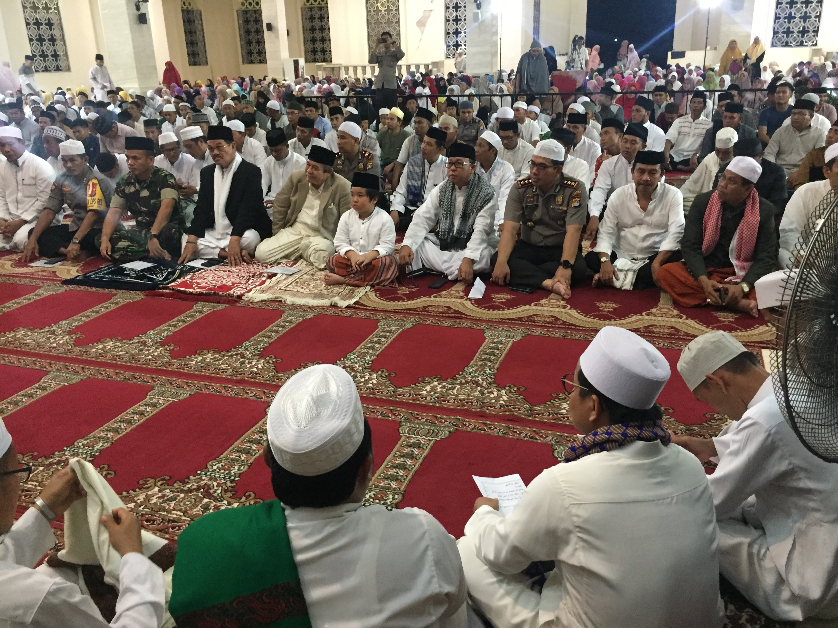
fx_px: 702
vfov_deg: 48.2
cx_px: 419
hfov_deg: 61.7
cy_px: 314
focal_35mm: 29
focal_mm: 4.15
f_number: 2.2
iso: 250
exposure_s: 1/17
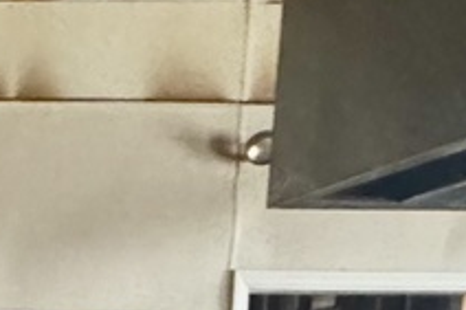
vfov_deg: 12.3
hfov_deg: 16.2
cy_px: 605
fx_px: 1280
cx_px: -455
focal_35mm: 99
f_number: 2.2
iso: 1250
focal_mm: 2.22
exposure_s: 1/48
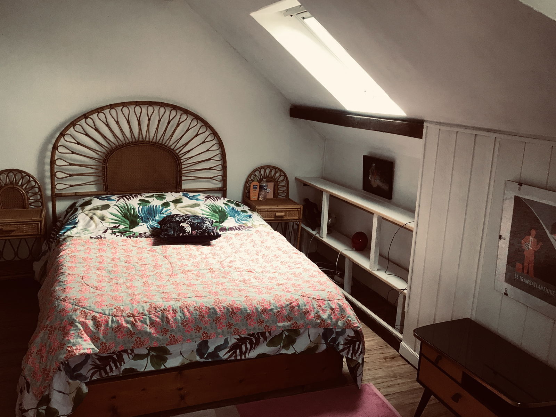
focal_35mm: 28
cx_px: 278
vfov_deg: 49.7
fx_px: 450
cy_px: 208
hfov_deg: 63.5
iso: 32
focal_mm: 3.99
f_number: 1.8
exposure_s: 1/33
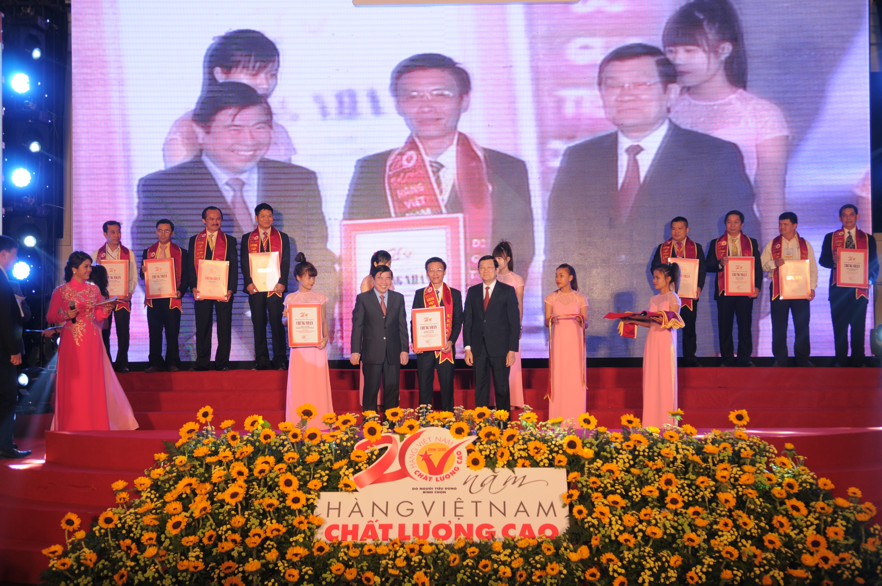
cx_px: 441
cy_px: 293
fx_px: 1138
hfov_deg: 42.4
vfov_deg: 28.9
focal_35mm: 46
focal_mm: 31
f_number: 5.6
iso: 200
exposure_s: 1/125
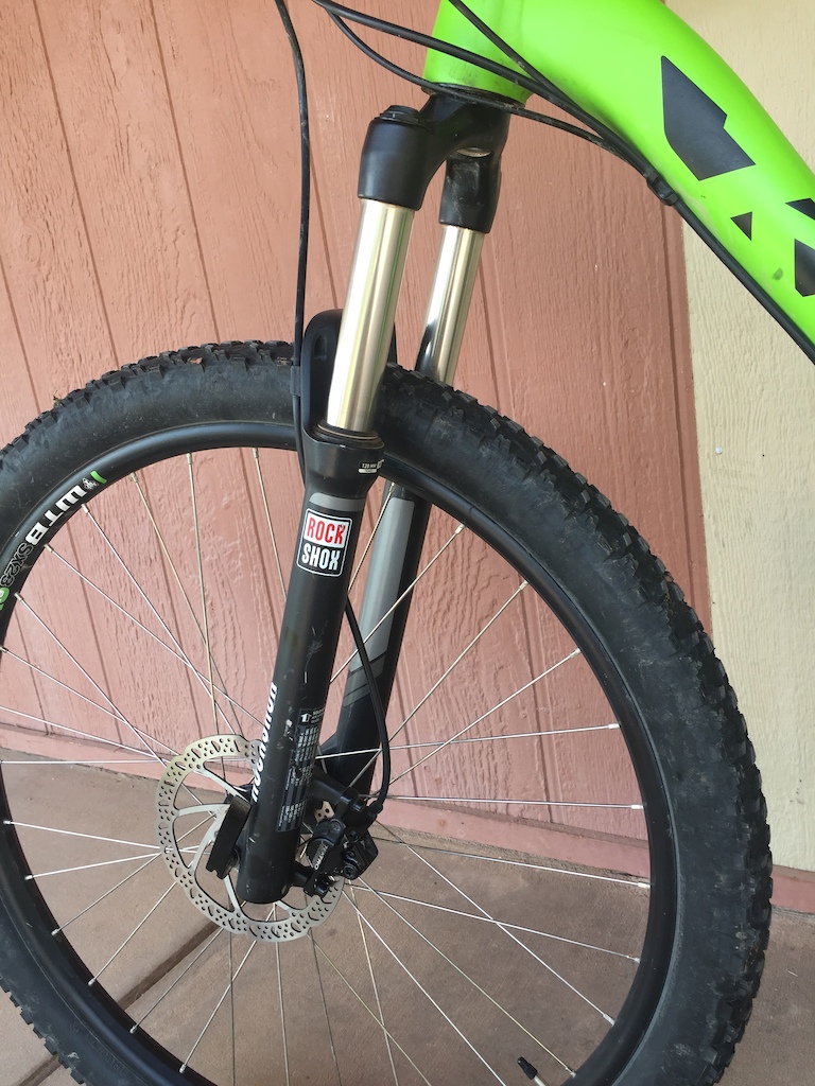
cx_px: 408
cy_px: 543
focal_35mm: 29
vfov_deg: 61.7
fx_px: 910
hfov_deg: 48.2
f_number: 2.2
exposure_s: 1/120
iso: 50
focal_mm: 4.15
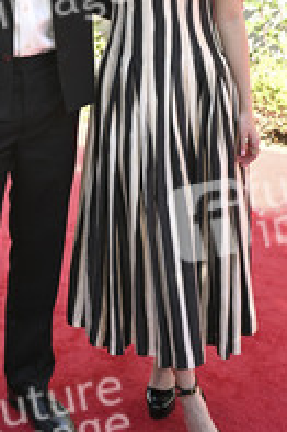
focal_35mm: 71
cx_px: 81
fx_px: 850
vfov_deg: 28.0
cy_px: 101
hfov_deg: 19.1
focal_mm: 35
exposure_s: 1/320
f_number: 5.6
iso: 500
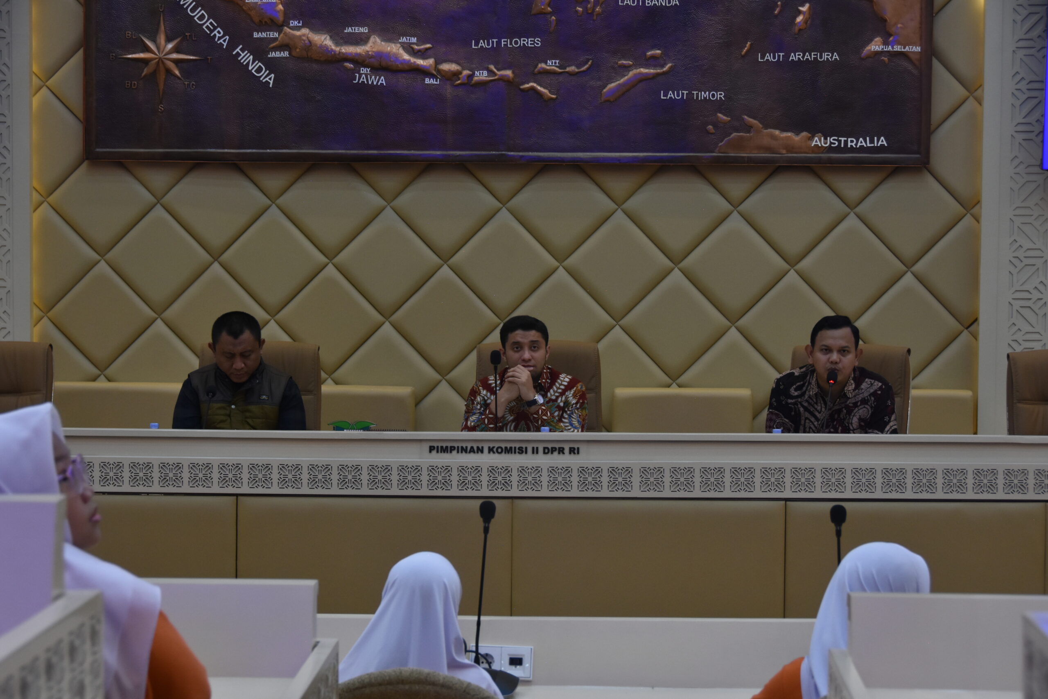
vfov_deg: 16.6
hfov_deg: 24.6
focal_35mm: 82
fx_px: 2402
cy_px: 350
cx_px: 524
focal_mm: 55
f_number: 7.1
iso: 800
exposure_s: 1/125
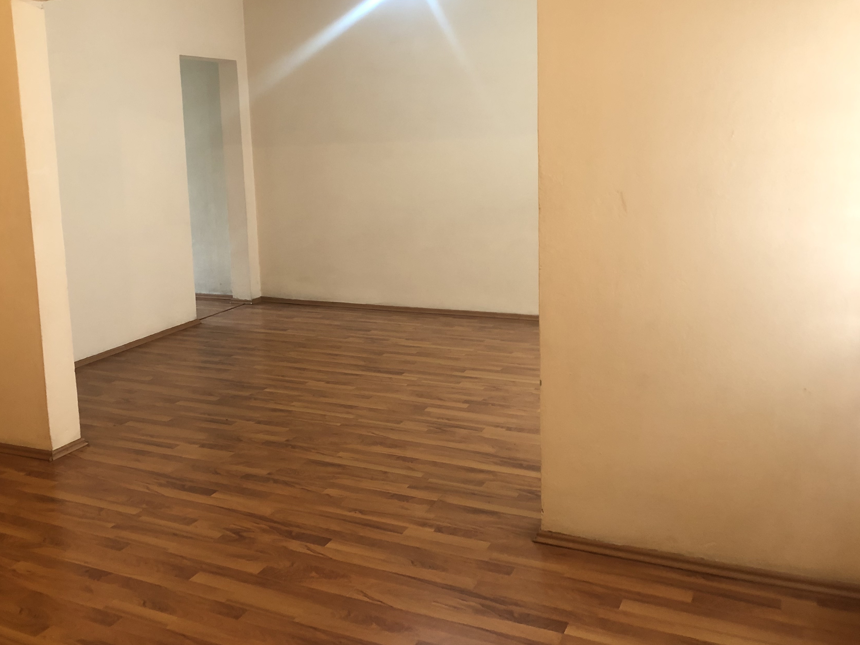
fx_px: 845
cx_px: 354
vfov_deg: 41.7
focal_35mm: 34
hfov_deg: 53.7
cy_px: 269
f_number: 1.8
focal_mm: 4
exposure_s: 1/15
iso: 64
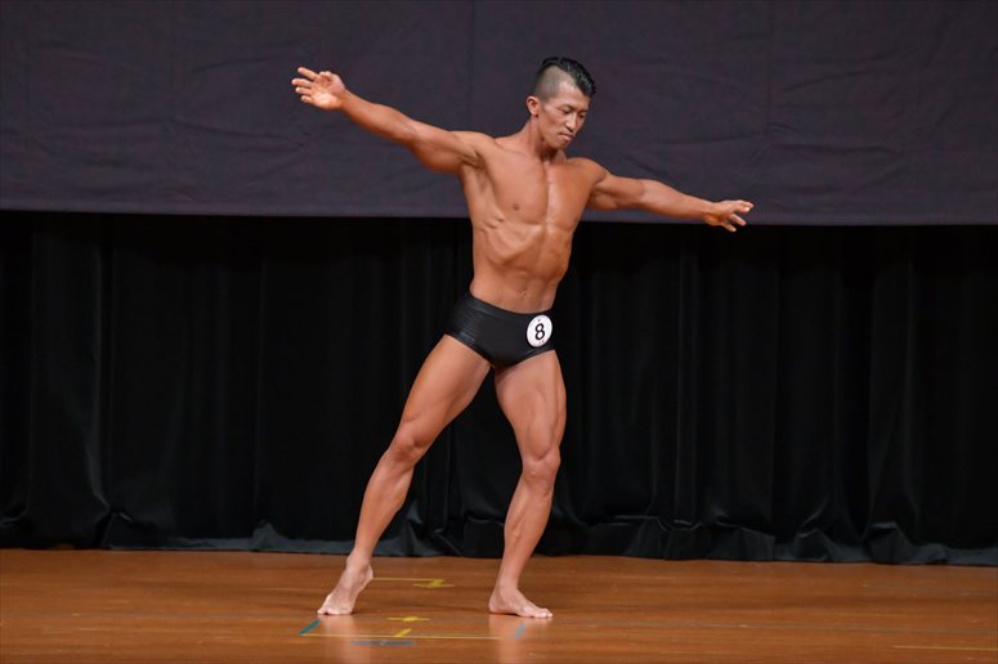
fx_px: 7897
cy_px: 332
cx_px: 499
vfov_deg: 4.8
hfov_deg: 7.2
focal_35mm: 285
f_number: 5.6
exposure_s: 1/400
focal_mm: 190
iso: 4000
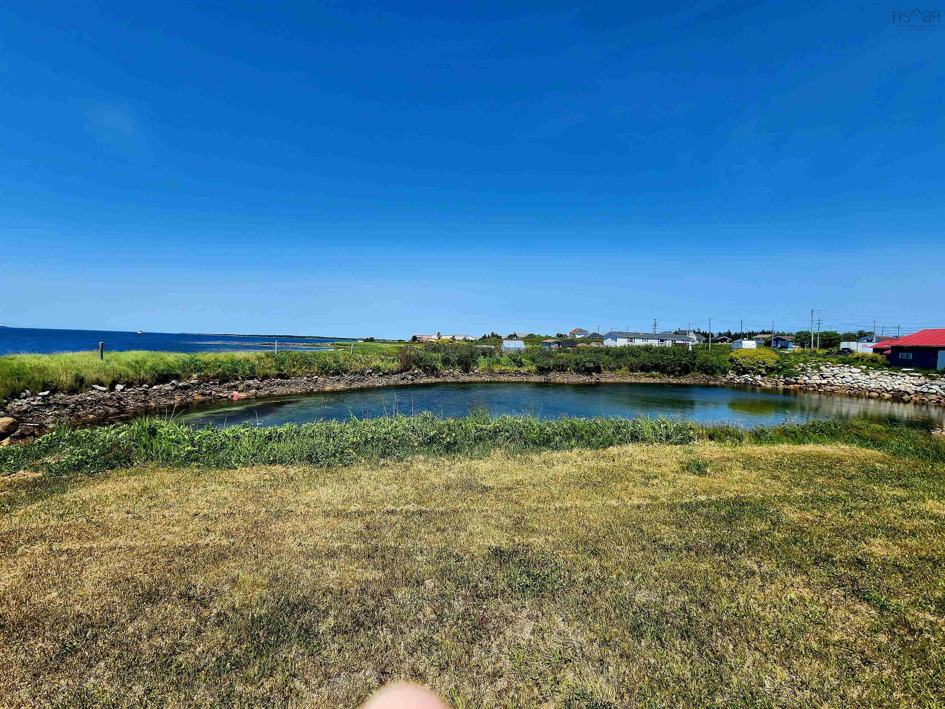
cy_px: 354
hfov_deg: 106.2
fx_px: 355
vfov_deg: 89.9
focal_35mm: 13
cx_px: 472
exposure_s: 1/2000
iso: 50
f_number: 2.2
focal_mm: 2.2
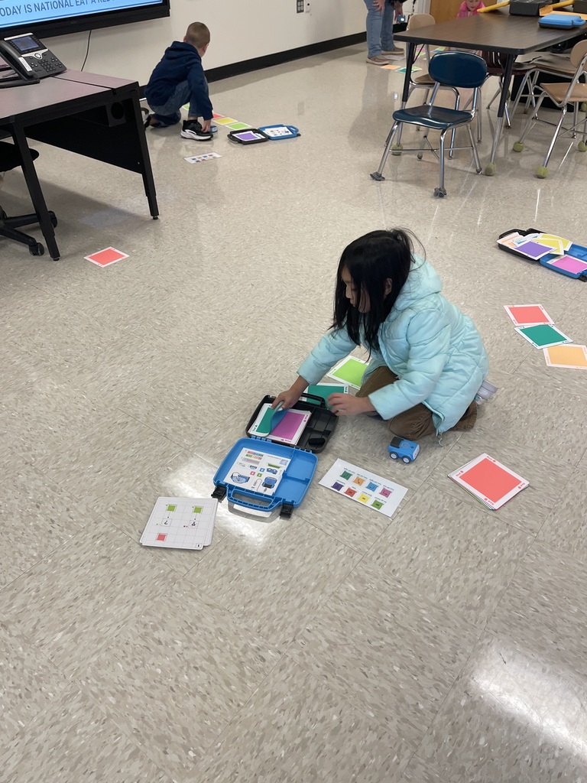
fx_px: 565
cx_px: 294
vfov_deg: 69.4
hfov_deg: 54.9
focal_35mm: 25
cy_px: 392
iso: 125
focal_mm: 5.1
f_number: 1.6
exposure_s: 1/120
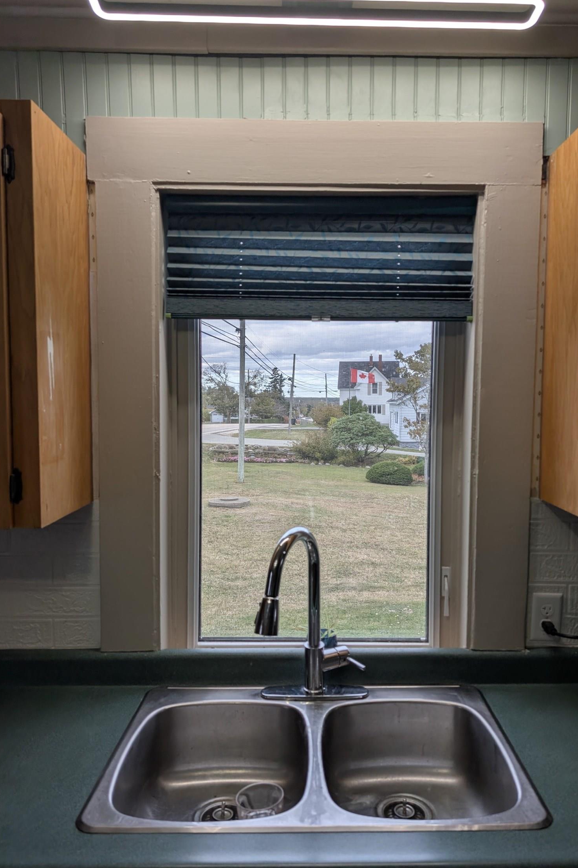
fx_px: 626
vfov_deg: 69.4
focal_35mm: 26
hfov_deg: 49.4
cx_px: 328
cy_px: 438
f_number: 1.68
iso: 19
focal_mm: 6.9
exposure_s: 1/120
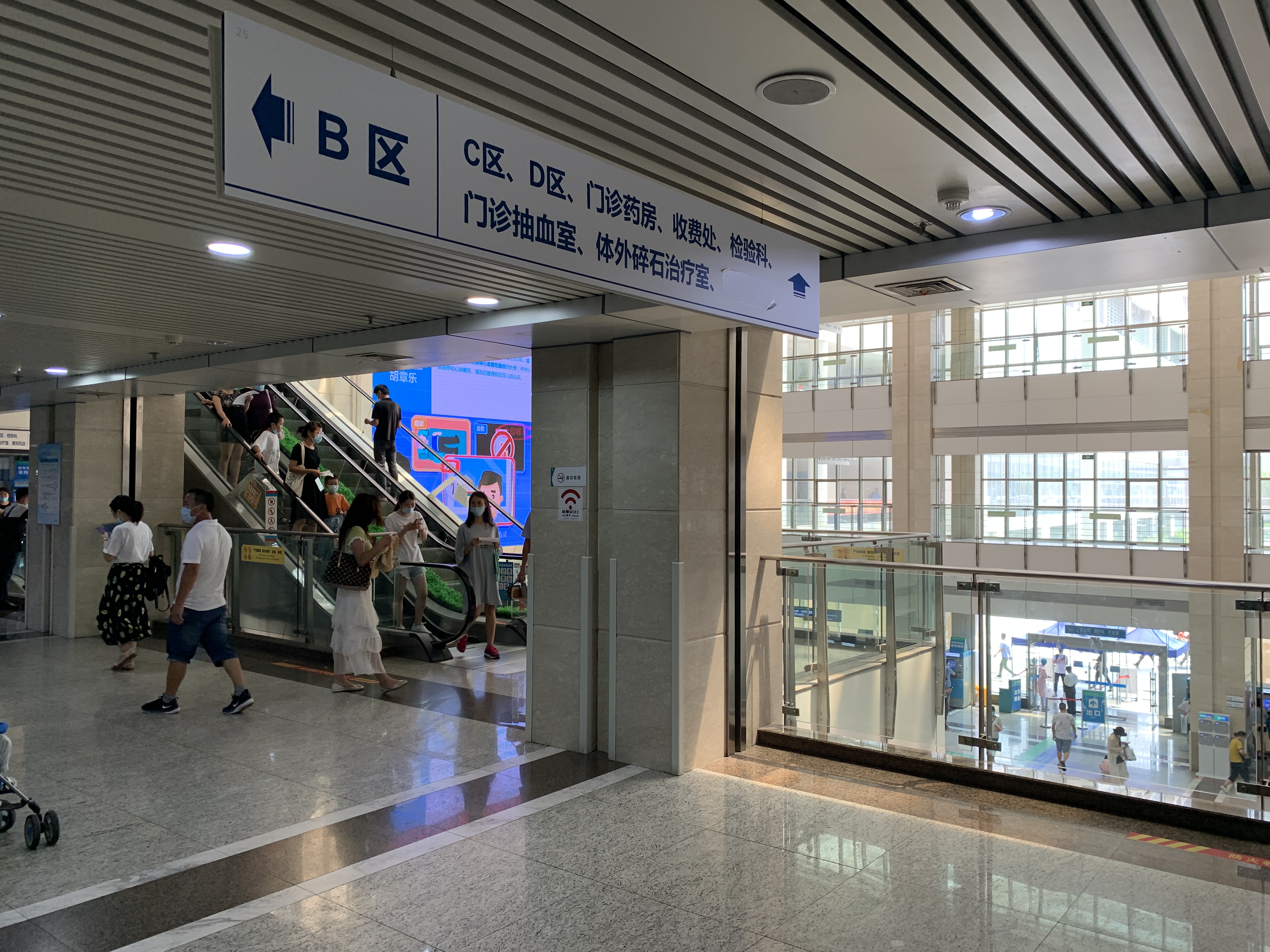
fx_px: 954
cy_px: 476
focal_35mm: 26
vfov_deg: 53.1
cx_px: 635
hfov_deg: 67.3
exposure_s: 1/120
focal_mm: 4.25
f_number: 1.8
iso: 80
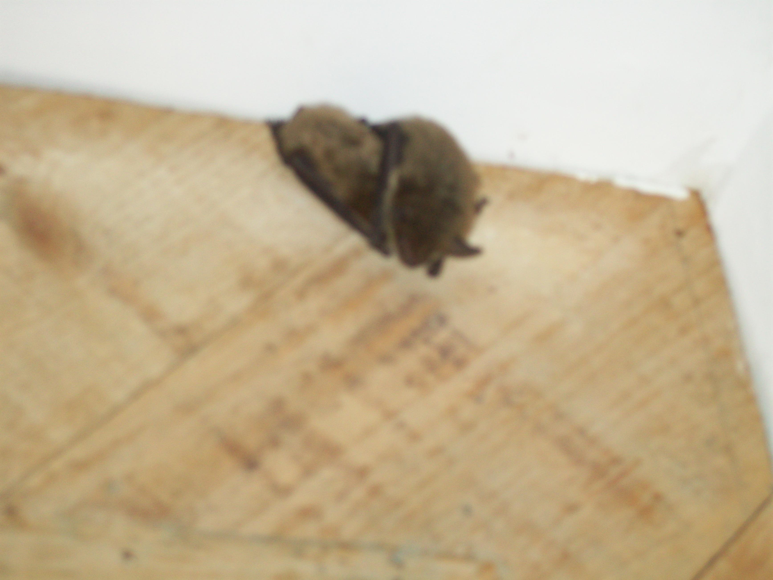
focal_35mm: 108
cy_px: 290
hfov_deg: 18.2
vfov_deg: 13.7
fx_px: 2412
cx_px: 386
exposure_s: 1/125
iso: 64
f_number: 4.8
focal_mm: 18
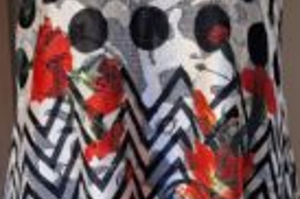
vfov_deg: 19.3
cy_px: 140
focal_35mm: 70
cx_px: 164
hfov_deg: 28.9
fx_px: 583
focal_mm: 5.54
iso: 640
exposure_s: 1/25
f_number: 1.8
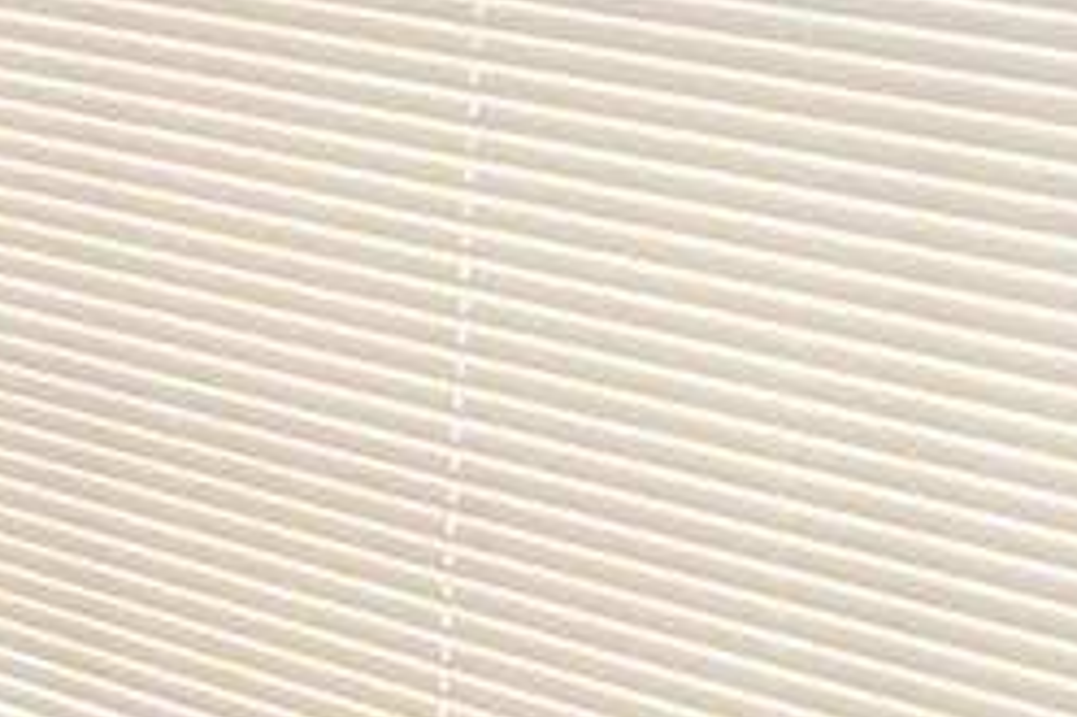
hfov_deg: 15.6
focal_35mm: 116
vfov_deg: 11.7
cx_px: -751
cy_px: -28
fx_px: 3468
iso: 400
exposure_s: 1/80
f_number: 4.5
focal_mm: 12
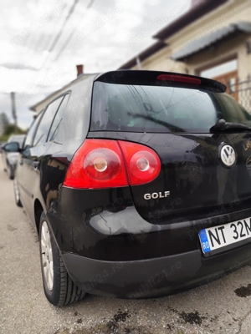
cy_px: 167
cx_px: 126
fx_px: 222
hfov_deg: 58.9
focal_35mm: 23
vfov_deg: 73.9
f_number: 1.65
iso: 50
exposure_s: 1/182
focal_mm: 6.14
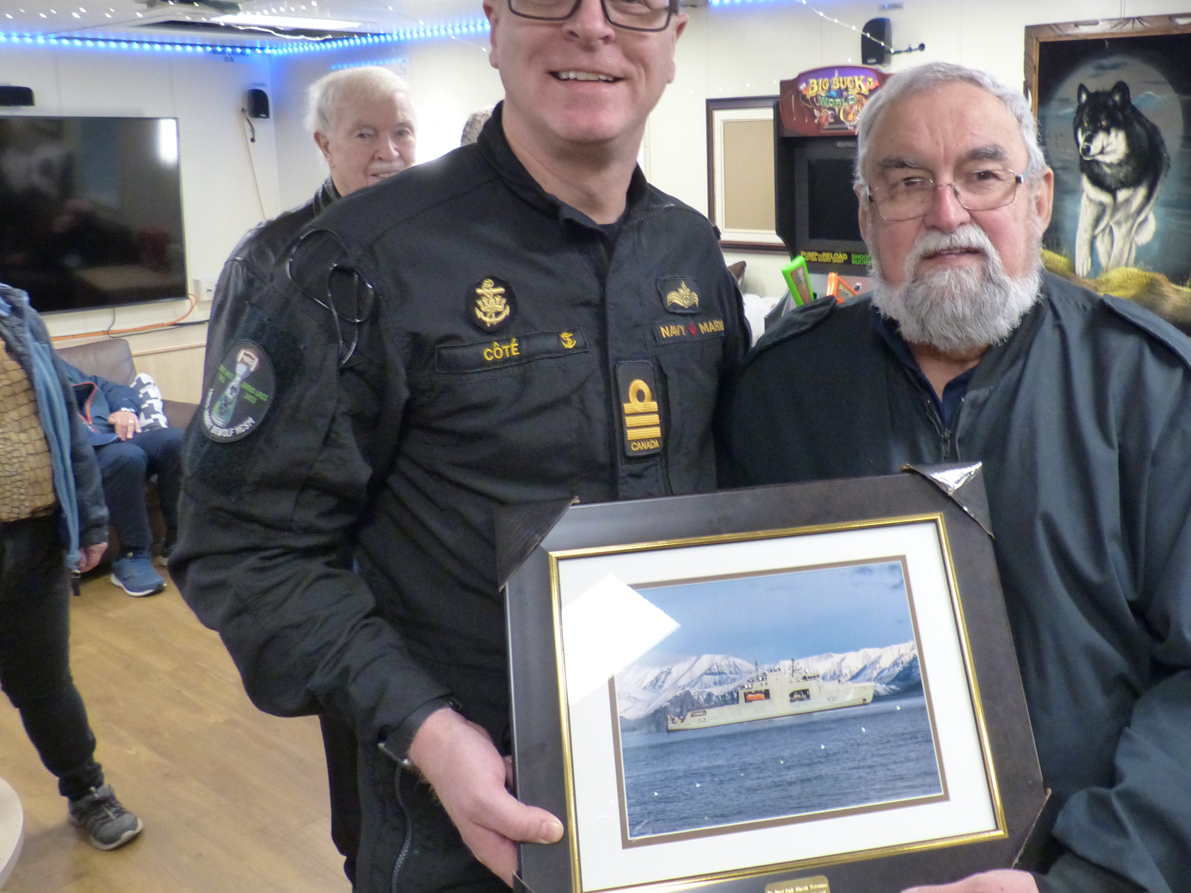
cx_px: 753
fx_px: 1101
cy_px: 366
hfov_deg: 56.1
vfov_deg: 44.0
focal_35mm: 32
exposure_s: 1/30
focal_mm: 4.5
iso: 400
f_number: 2.8
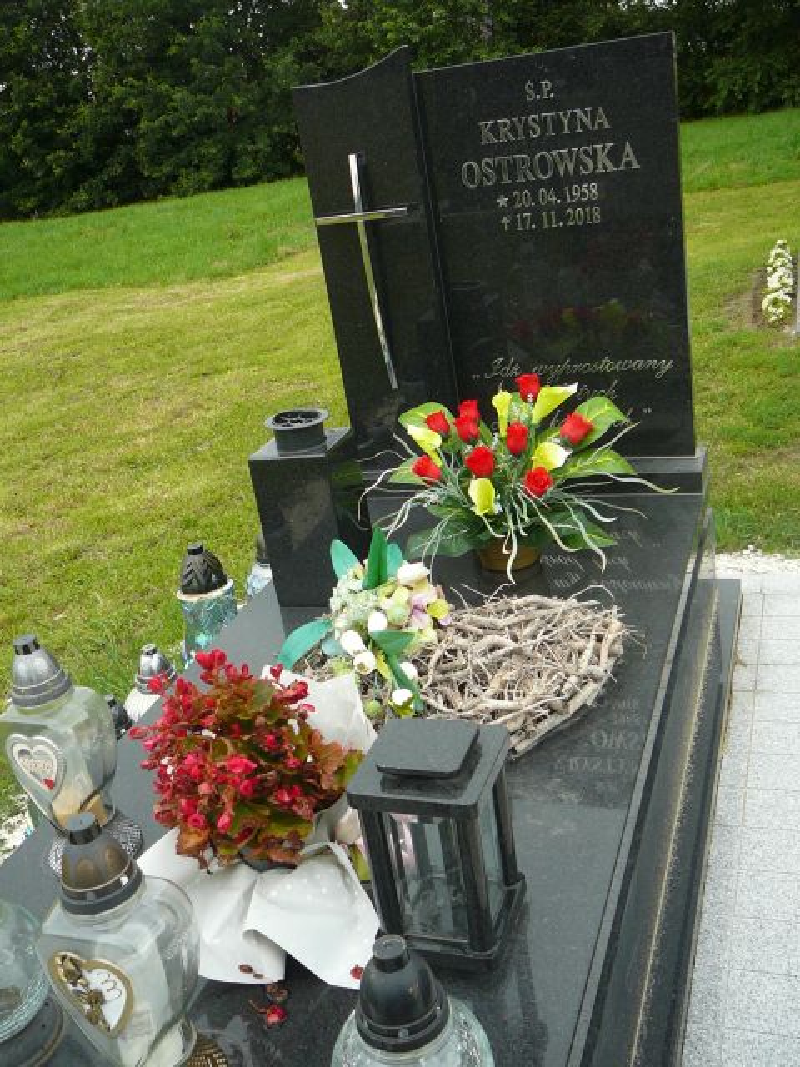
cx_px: 400
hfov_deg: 40.7
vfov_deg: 52.6
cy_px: 534
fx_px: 1078
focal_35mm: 35
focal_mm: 5.2
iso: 80
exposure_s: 1/160
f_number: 2.8
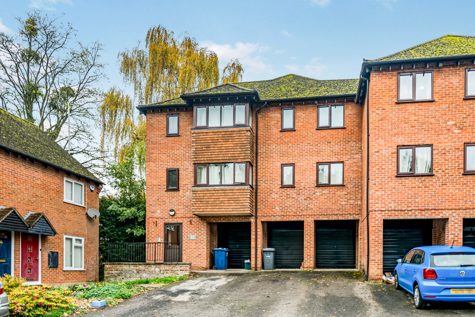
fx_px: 317
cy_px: 158
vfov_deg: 53.2
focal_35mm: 24
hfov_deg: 73.7
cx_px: 238
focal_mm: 24
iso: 400
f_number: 8
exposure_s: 1/40
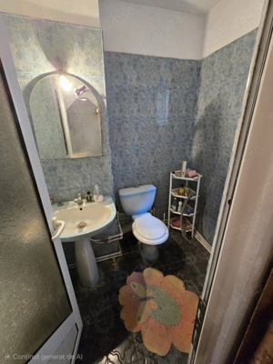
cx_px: 136
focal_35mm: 13
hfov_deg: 89.9
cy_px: 182
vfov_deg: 106.2
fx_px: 137
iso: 640
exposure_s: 1/50.3
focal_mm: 2.2
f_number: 2.2
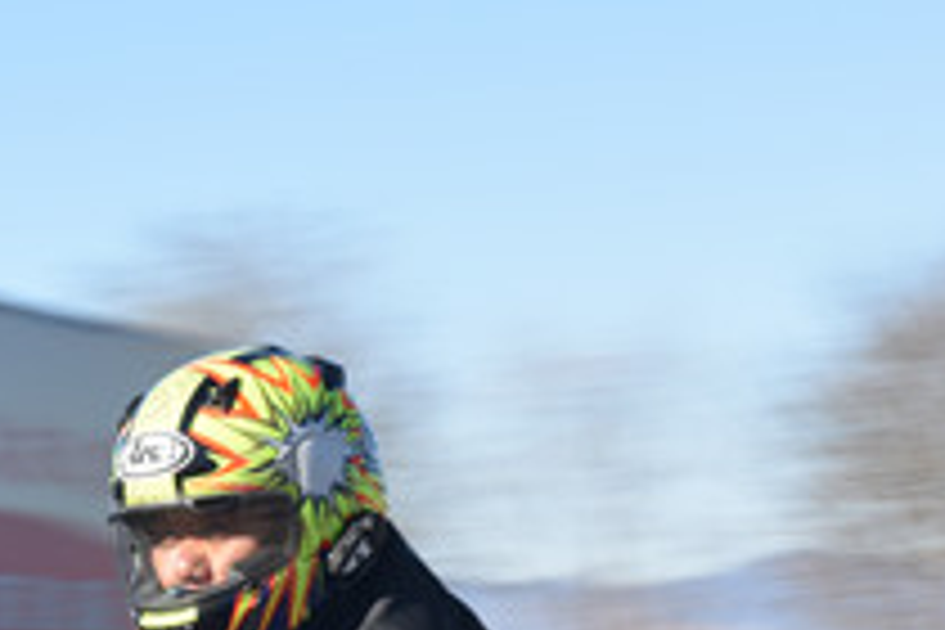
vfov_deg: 7.7
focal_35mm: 175
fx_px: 4585
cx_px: 9
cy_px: 1004
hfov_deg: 11.7
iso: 100
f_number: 8
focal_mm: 35
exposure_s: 1/60
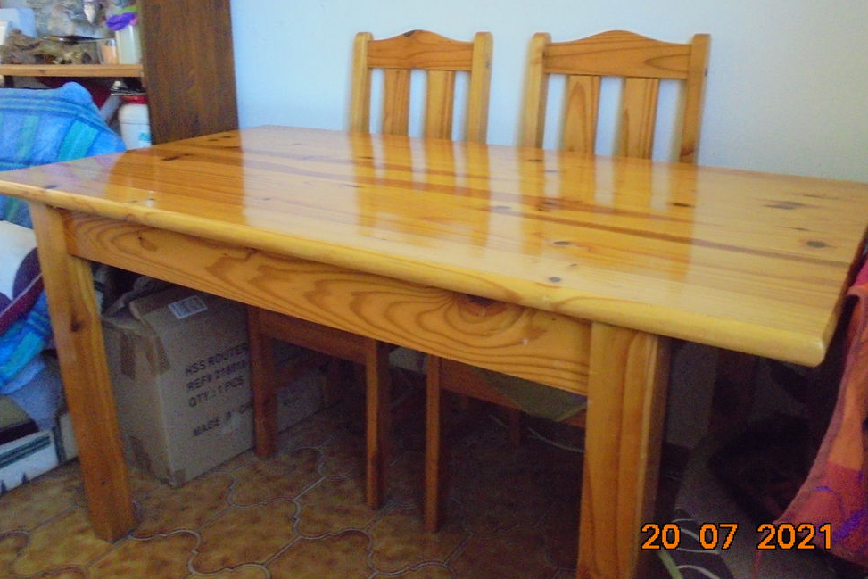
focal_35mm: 31
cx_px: 442
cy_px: 274
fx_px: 748
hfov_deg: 60.3
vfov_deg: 42.3
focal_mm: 5.3
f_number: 3.7
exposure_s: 1/30
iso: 800
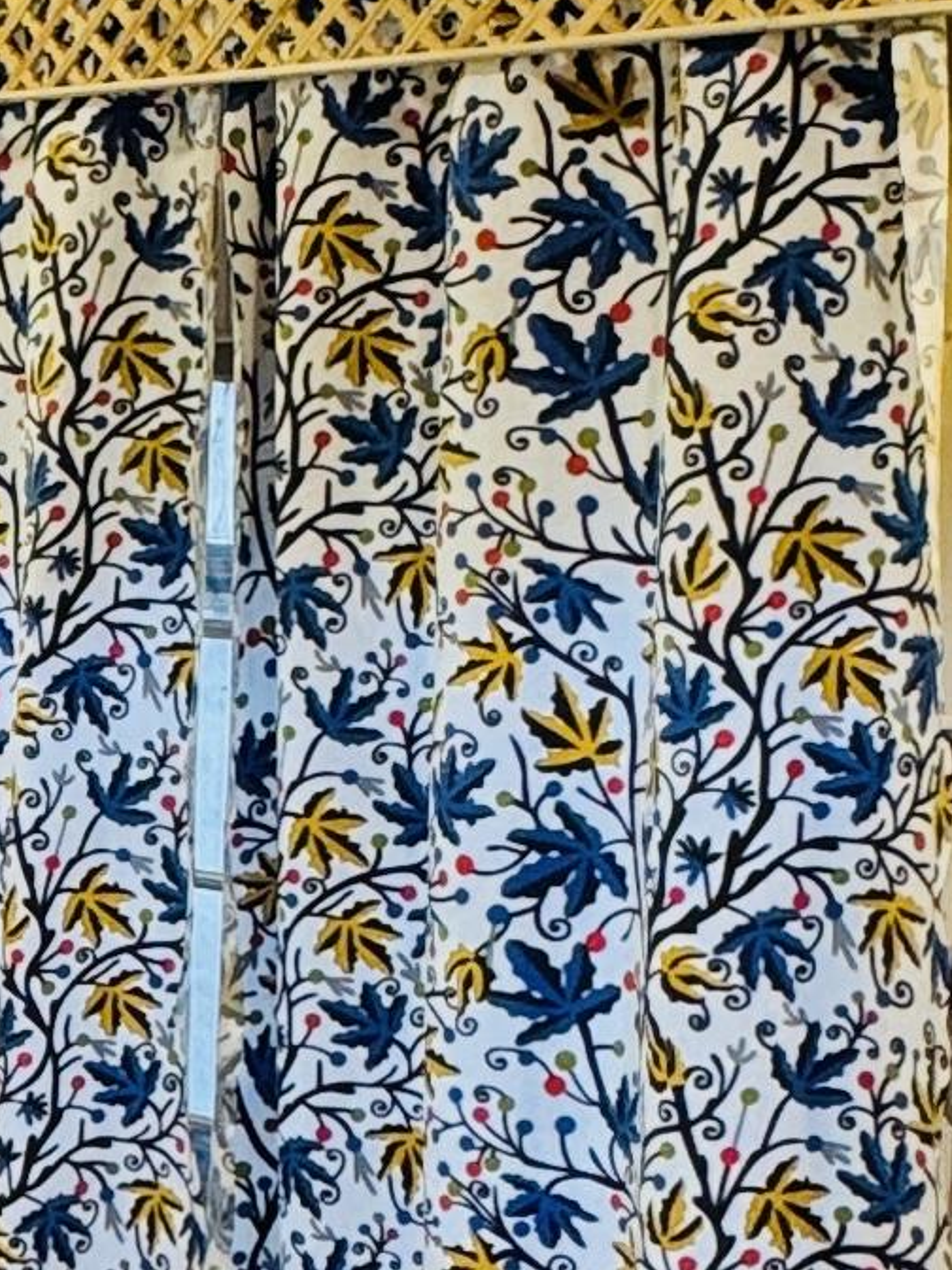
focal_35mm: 84
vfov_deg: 23.3
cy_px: 758
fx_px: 3080
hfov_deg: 16.6
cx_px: -263
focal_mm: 2.22
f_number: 2.2
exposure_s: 1/100
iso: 250
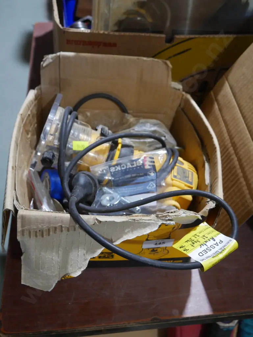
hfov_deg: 39.7
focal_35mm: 36
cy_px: 168
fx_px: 351
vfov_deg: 51.3
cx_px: 126
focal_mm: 18
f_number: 4
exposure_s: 1/60
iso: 640
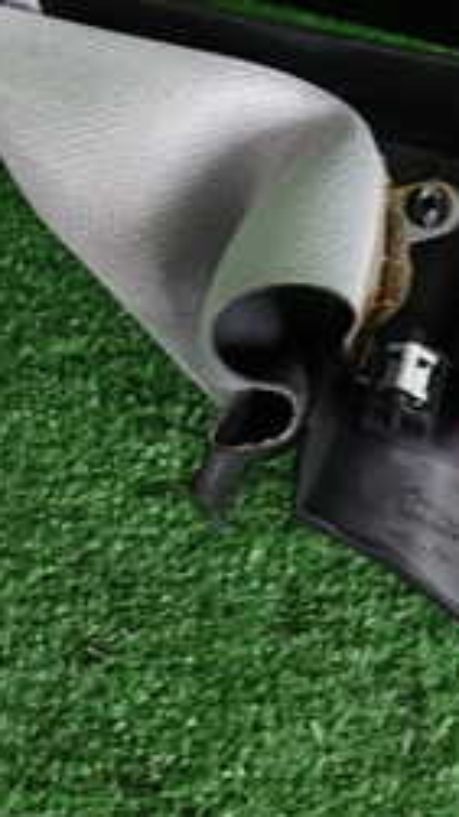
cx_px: 75
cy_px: 212
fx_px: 1408
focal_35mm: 65
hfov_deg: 18.3
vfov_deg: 31.8
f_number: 2
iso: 200
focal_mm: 4.5
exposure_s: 1/60
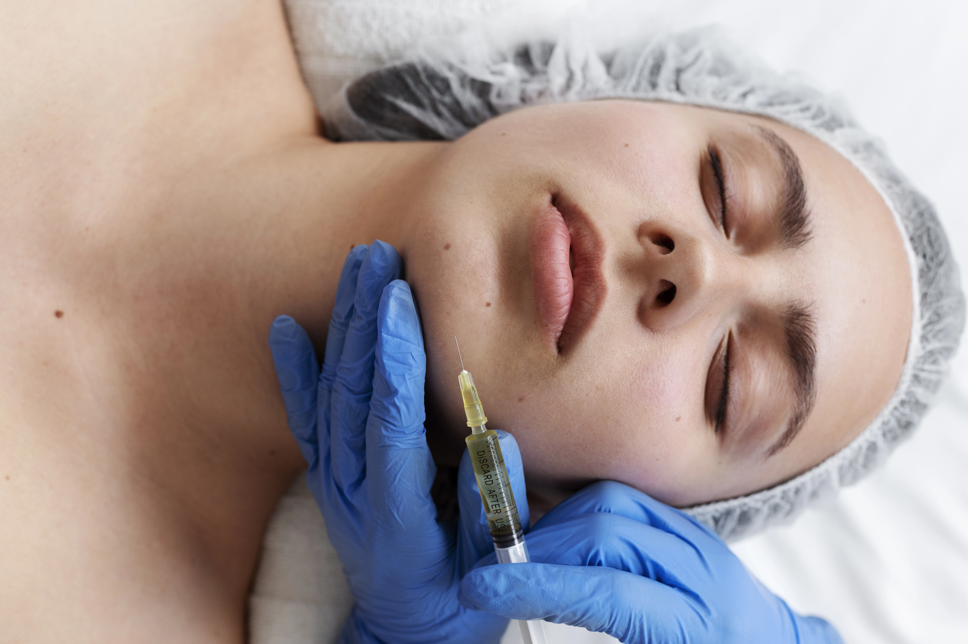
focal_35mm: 50
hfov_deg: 39.6
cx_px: 484
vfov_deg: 27.0
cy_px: 322
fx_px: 1344
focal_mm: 50
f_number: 5
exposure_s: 1/500
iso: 640
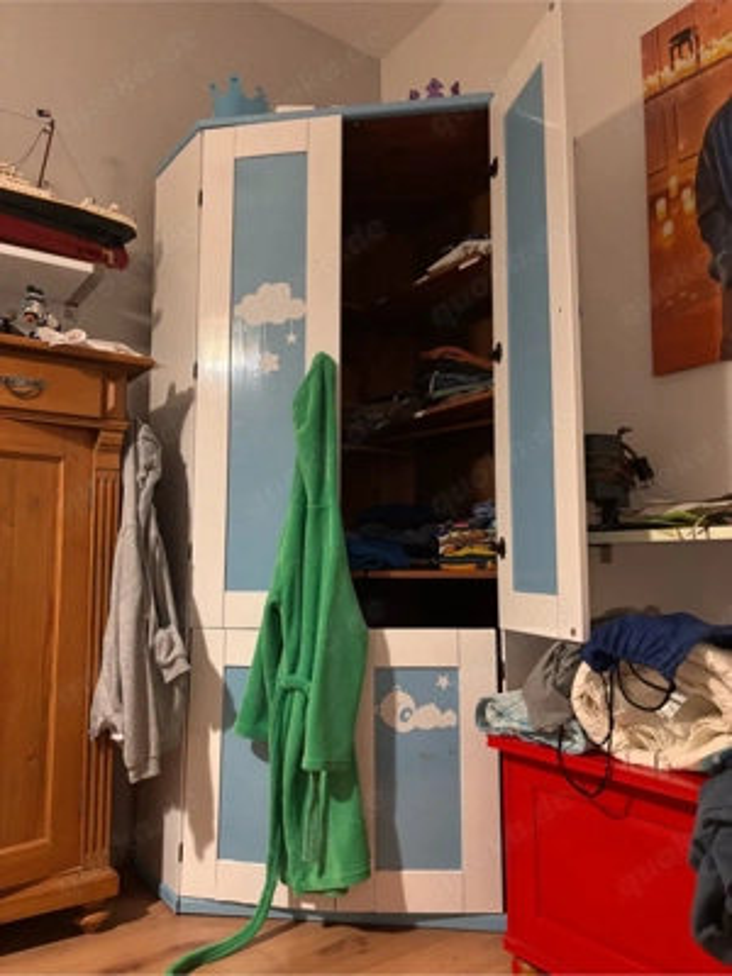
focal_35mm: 26
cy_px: 488
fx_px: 733
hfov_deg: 53.1
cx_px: 366
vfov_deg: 67.3
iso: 500
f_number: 1.6
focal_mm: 5.96
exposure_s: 1/25
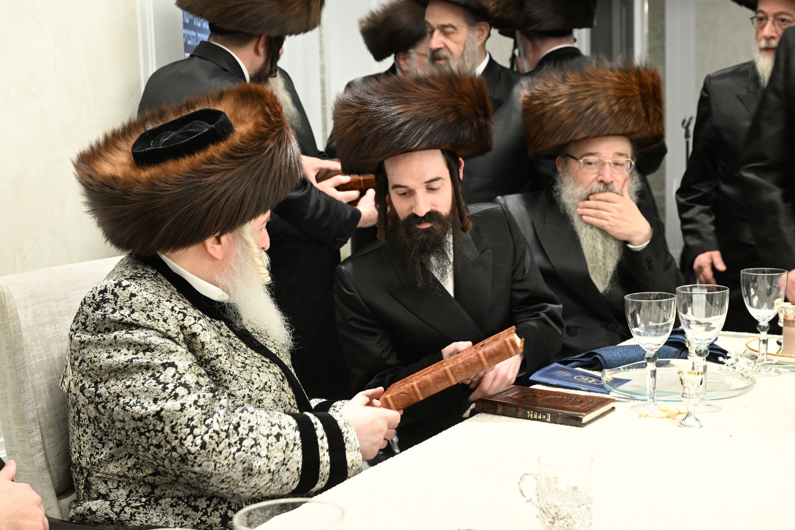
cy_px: 265
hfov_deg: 38.2
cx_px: 398
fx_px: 1148
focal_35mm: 52
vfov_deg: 26.0
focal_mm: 52
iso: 1600
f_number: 7.1
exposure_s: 1/60
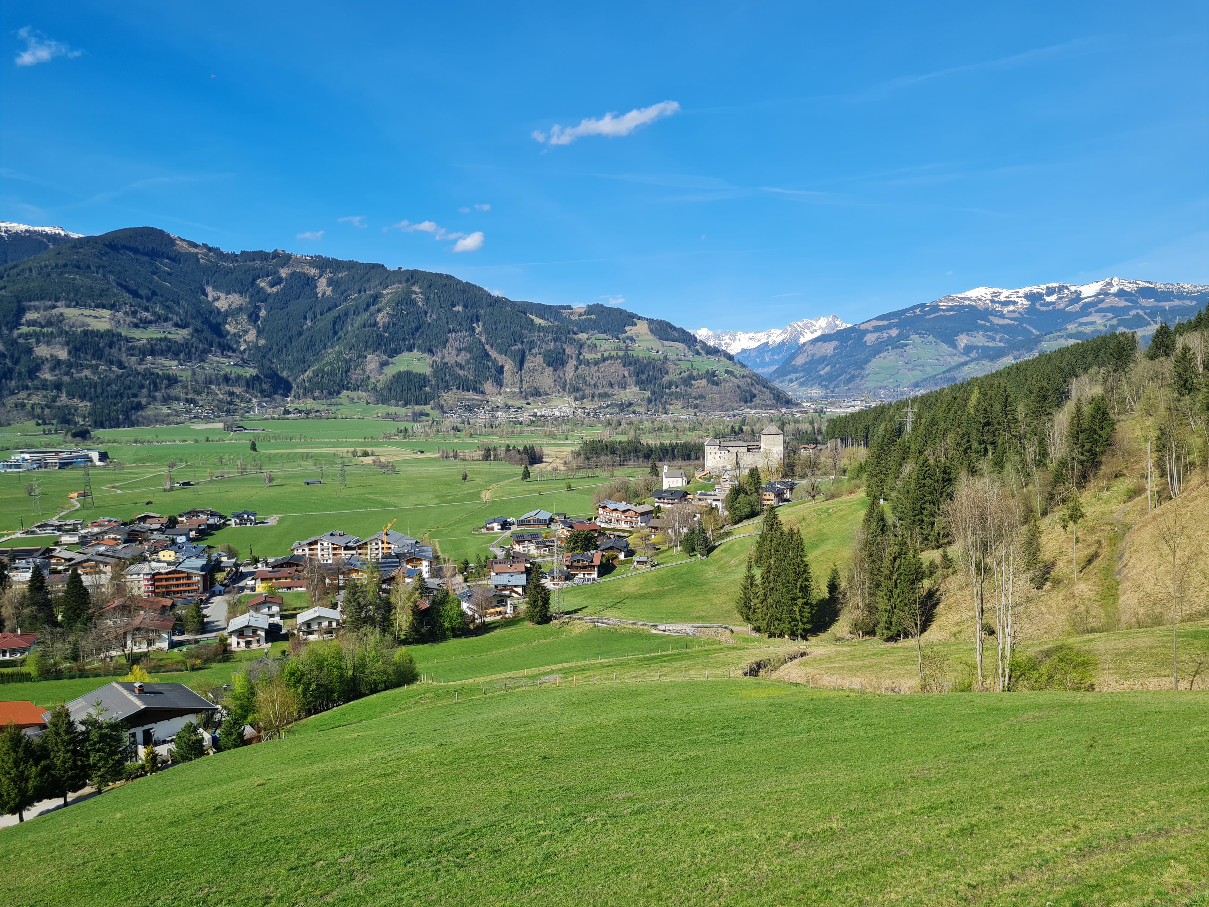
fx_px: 908
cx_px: 604
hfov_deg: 67.3
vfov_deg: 53.1
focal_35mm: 26
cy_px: 454
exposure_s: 1/2376
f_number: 1.8
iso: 50
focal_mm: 5.4
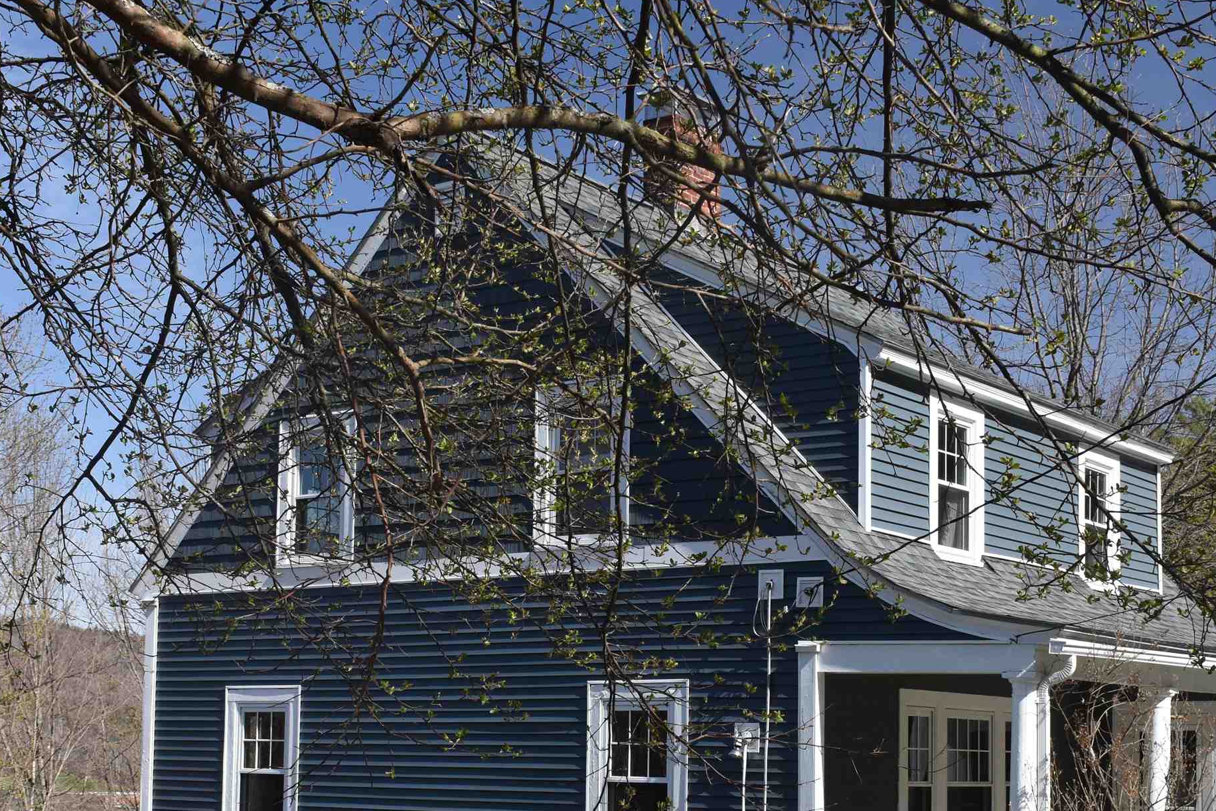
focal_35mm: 58
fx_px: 1954
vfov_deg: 23.2
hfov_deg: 34.6
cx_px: 629
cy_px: 631
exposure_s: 1/500
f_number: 8
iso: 720
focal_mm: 23
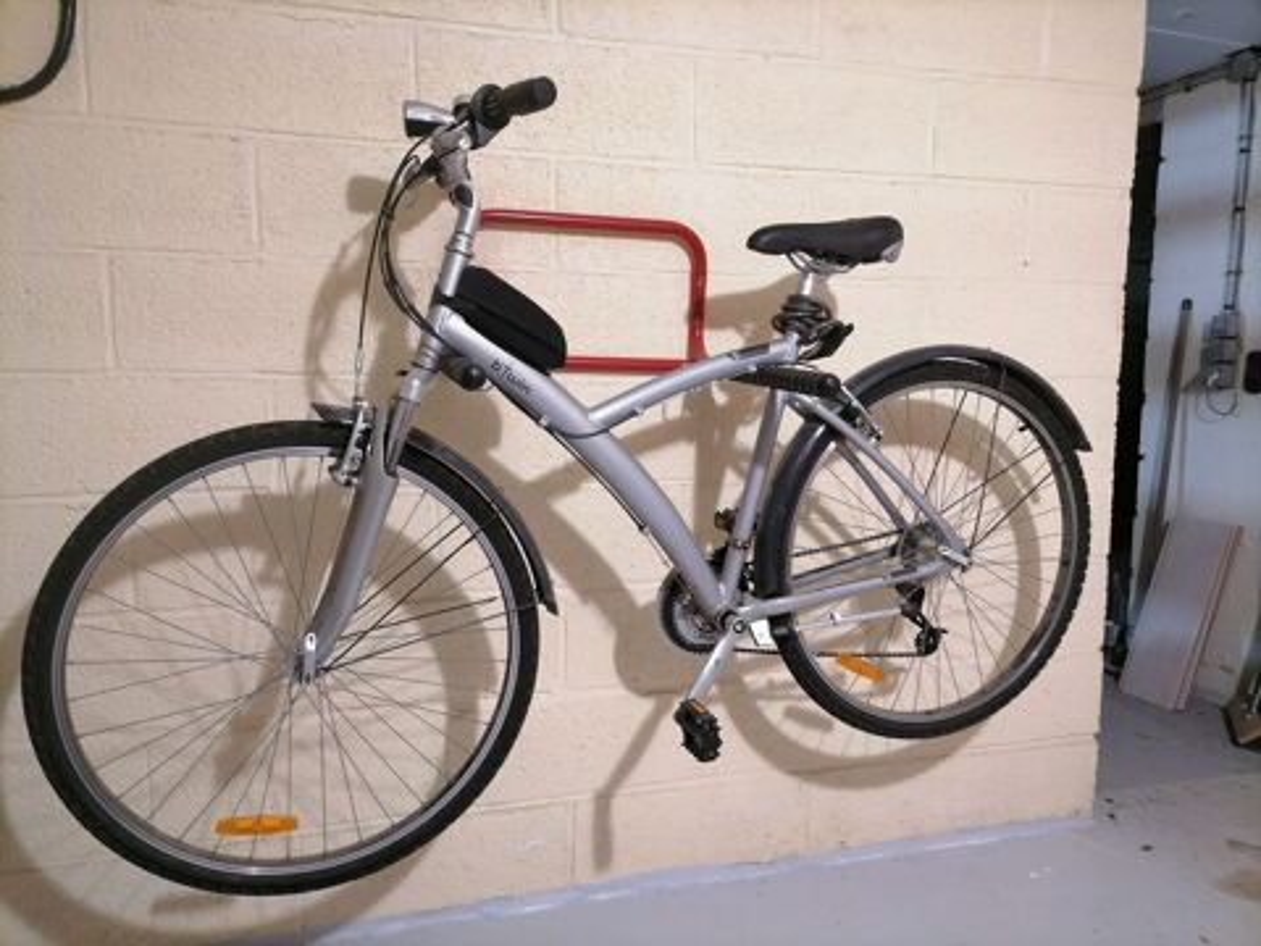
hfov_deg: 65.3
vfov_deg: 51.4
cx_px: 630
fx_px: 984
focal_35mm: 27
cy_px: 473
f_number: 1.8
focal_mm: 5.4
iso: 500
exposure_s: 1/25
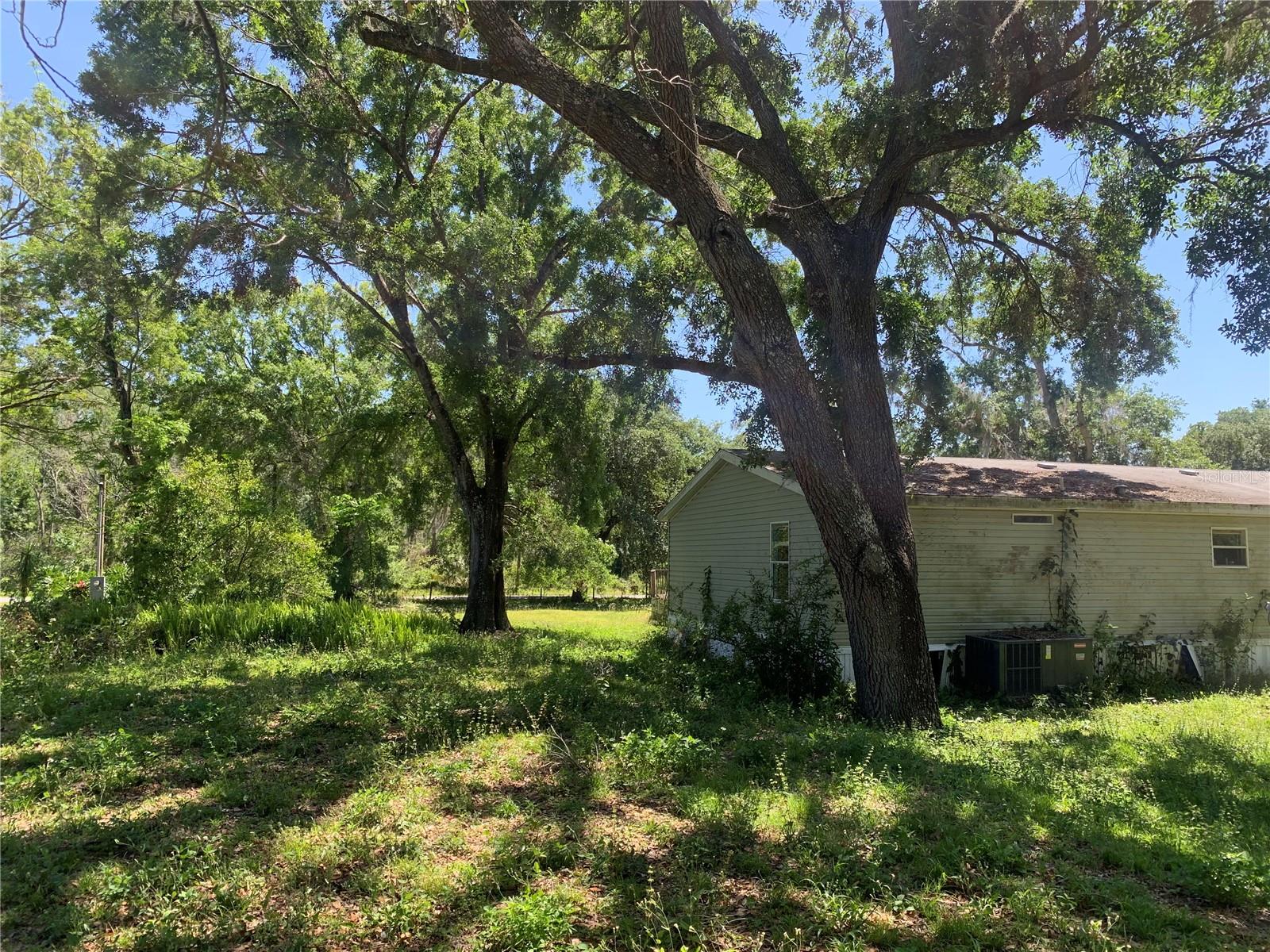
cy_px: 476
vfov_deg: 53.1
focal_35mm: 26
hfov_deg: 67.3
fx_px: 954
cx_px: 635
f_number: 1.8
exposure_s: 1/439
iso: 25
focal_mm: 4.25
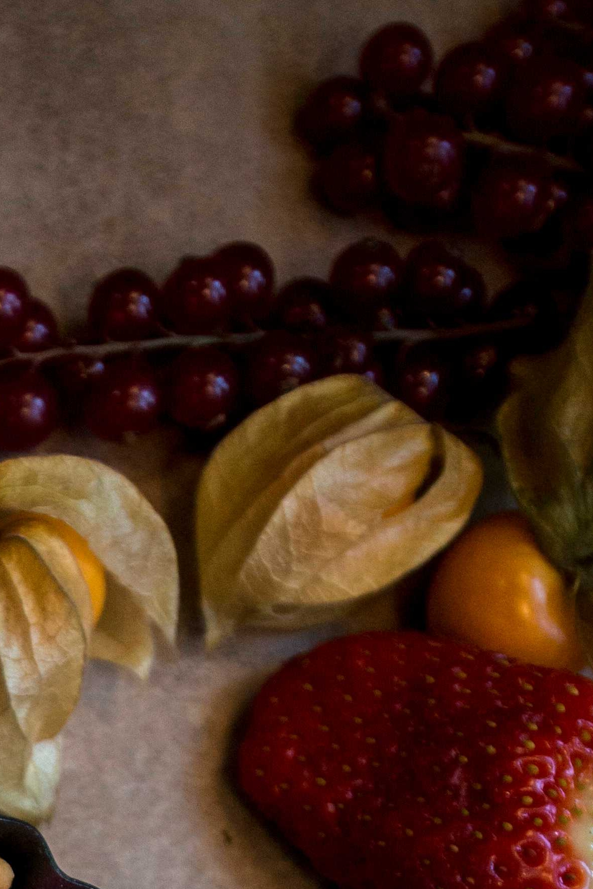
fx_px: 2468
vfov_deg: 18.0
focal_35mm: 100
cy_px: 1369
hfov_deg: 12.6
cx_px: -443
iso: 800
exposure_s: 1/1000
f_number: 2.8
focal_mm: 24
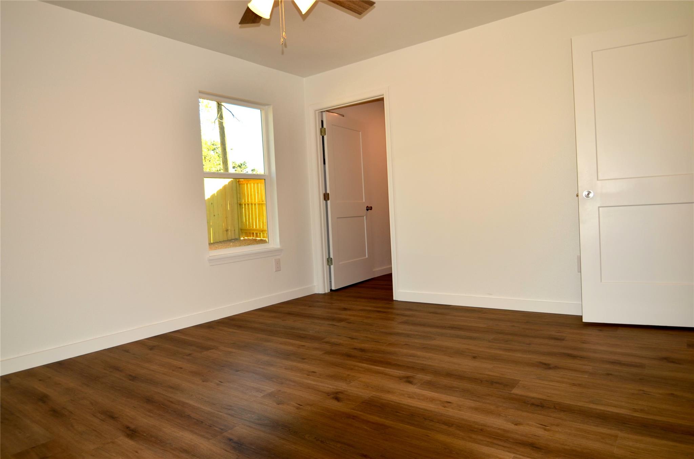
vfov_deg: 52.9
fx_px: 462
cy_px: 230
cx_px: 347
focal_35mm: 24
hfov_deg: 73.9
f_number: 4
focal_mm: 16
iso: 100
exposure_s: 1/60
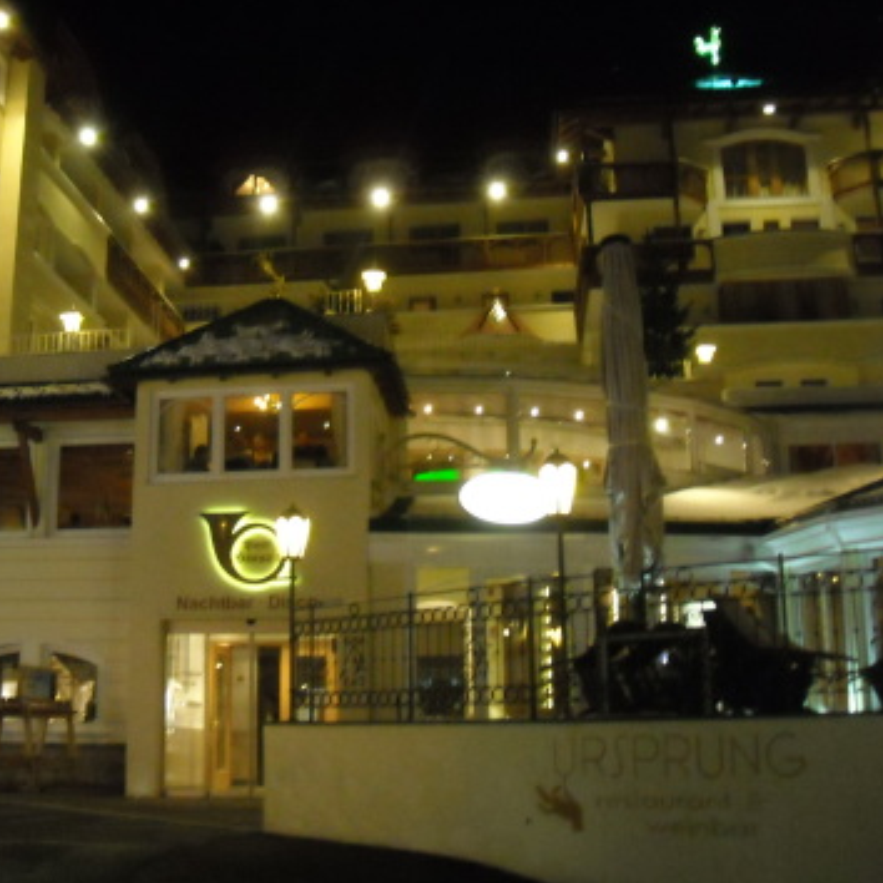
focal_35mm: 42
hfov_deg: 39.7
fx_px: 1212
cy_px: 437
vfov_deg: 40.0
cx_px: 319
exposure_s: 1/20
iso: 800
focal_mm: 5.7
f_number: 2.8
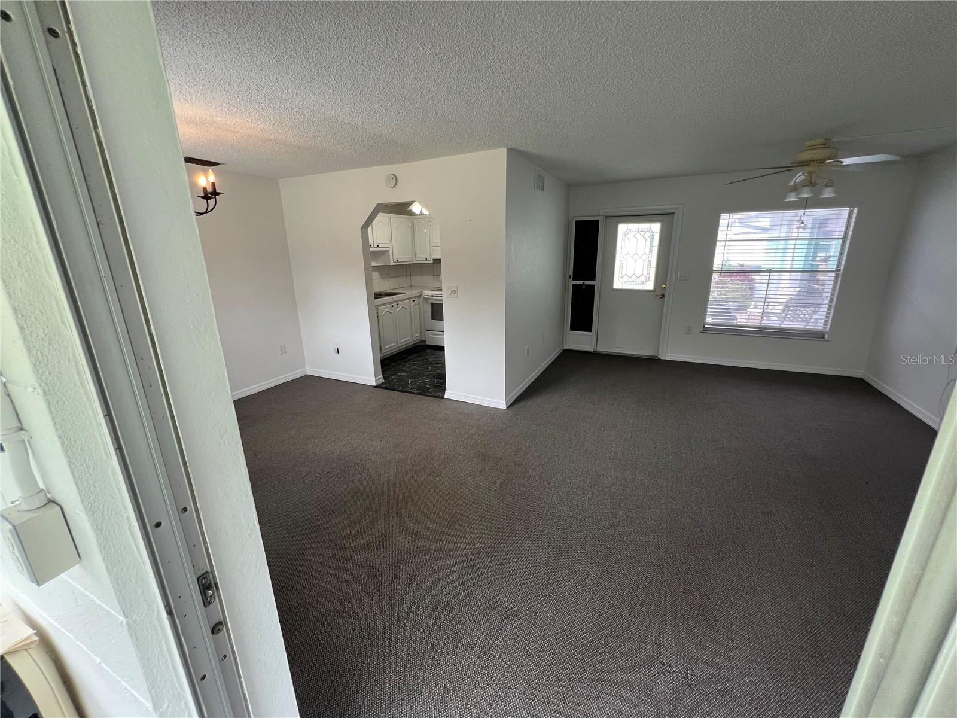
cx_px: 478
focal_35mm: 13
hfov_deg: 106.2
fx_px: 359
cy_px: 359
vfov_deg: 89.9
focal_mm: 1.57
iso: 100
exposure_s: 1/99
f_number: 1.8
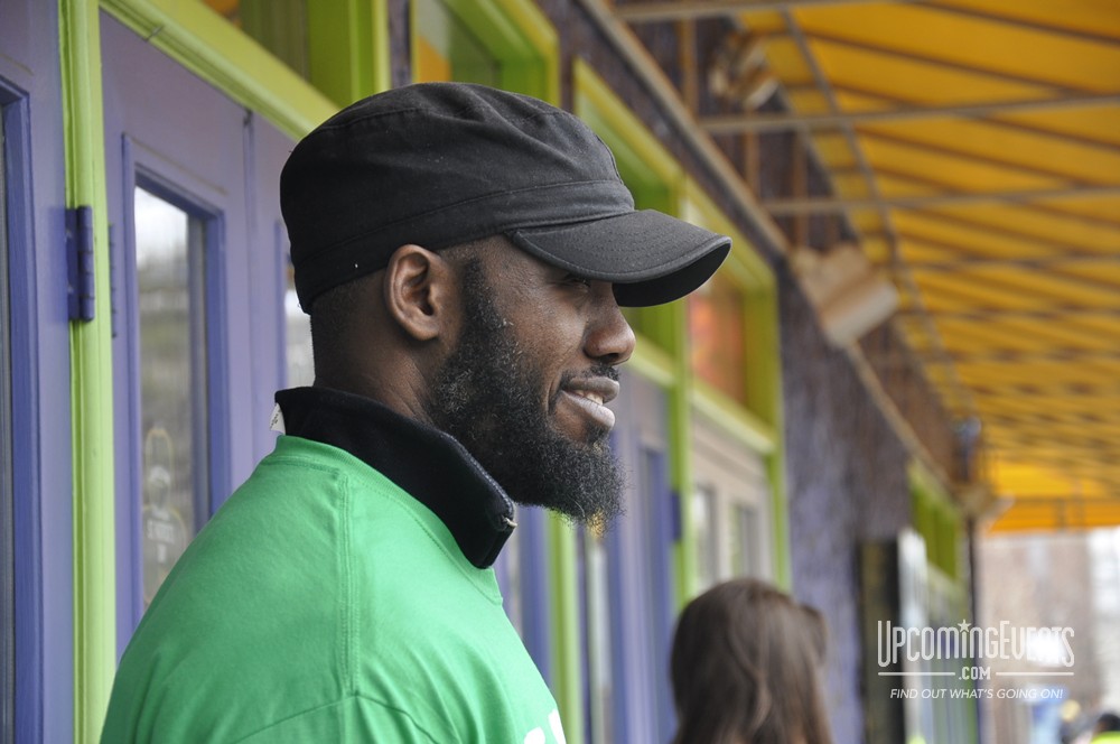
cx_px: 560
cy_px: 372
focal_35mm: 120
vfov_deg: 11.4
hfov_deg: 17.1
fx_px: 3728
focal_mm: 80
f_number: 5.3
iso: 400
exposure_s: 1/100
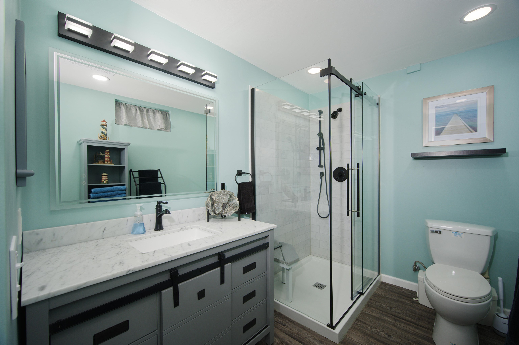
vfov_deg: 77.3
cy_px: 172
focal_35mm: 15
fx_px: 216
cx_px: 260
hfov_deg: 100.4
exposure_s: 1/4
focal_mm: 15
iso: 320
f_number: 7.1
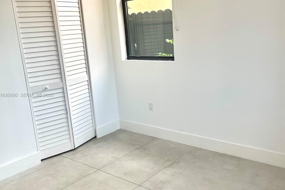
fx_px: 293
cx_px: 139
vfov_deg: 36.0
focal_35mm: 37
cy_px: 95
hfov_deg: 51.9
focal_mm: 4.2
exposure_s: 1/121
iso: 80
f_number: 1.6
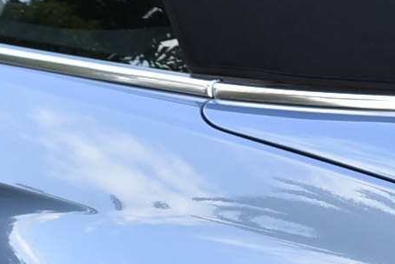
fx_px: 2404
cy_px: 312
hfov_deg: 9.3
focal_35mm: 219
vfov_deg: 6.2
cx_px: 425
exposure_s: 1/250
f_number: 5.6
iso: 280
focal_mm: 22
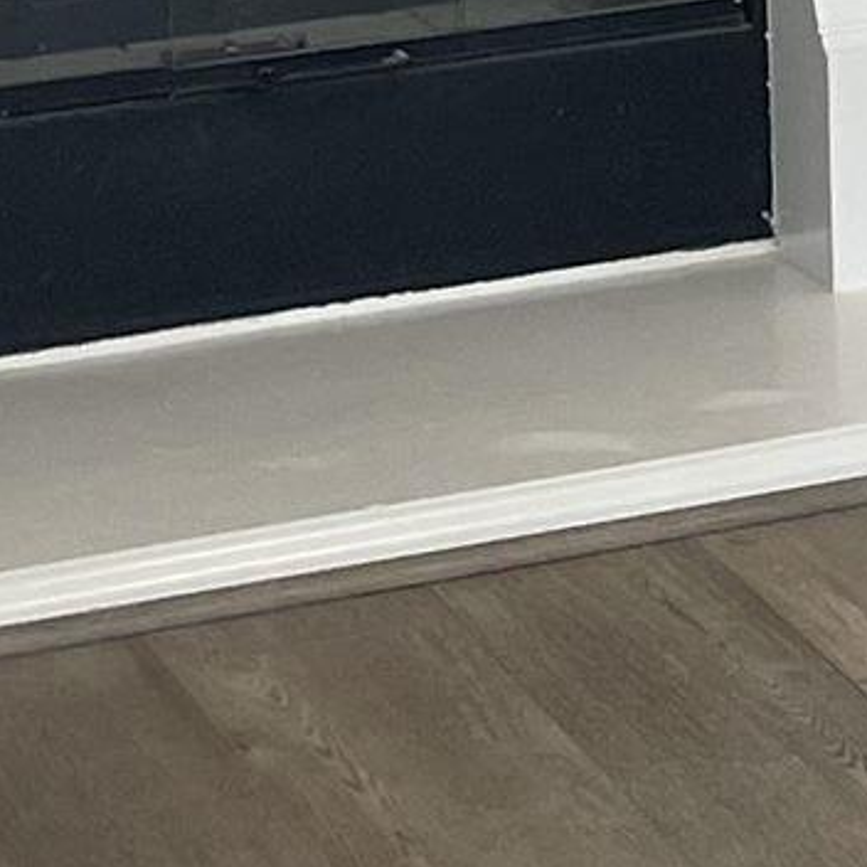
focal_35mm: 193
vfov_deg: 8.7
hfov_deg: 8.1
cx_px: 2379
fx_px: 5469
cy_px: -682
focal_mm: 5.1
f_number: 1.6
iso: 80
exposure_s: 1/60
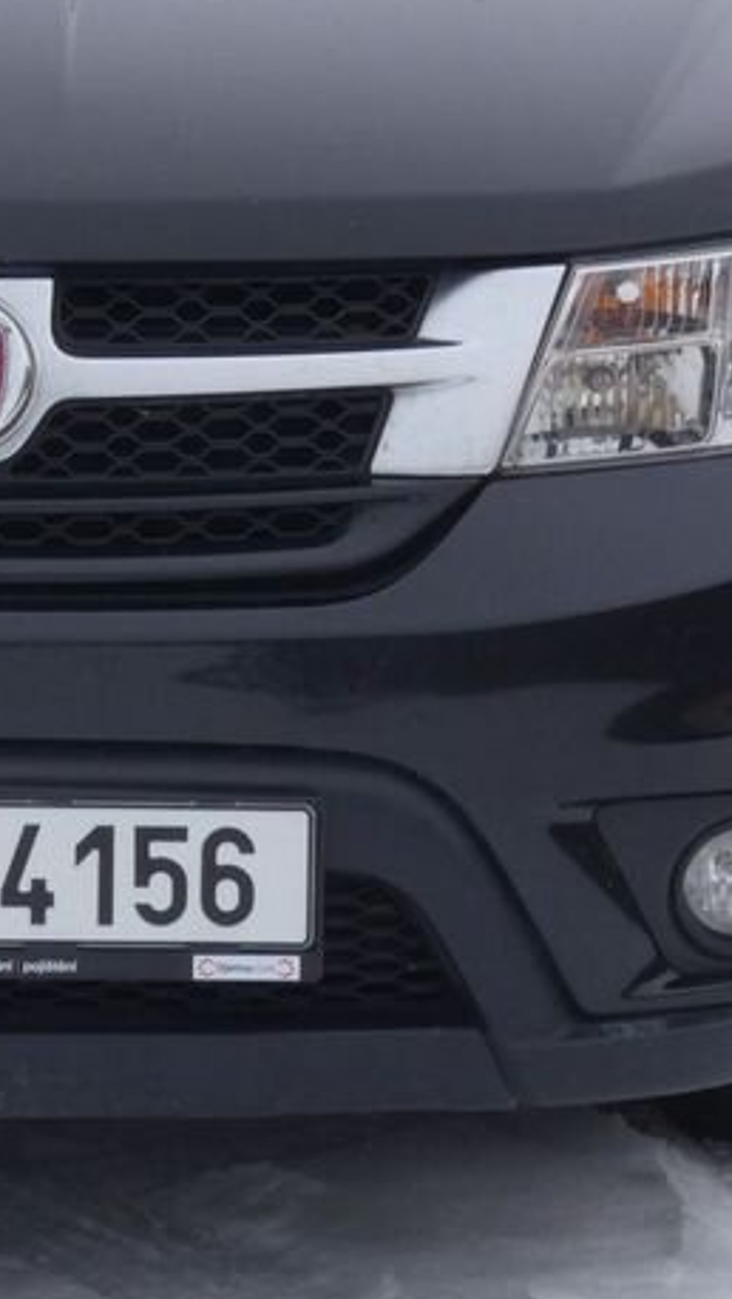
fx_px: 7135
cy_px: 298
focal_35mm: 207
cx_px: -82
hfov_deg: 5.9
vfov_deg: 10.4
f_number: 5.6
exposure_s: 1/80
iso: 125
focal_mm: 15.2
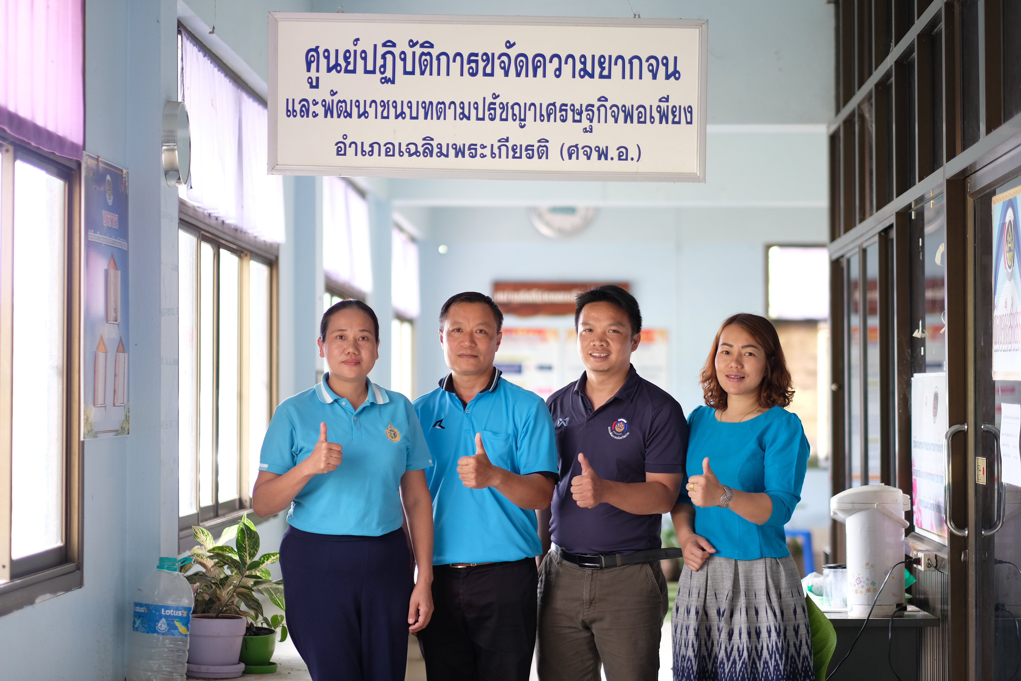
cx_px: 510
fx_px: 2382
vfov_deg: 16.3
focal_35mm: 84
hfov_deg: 24.2
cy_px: 340
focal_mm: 56
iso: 200
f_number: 1.2
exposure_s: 1/125
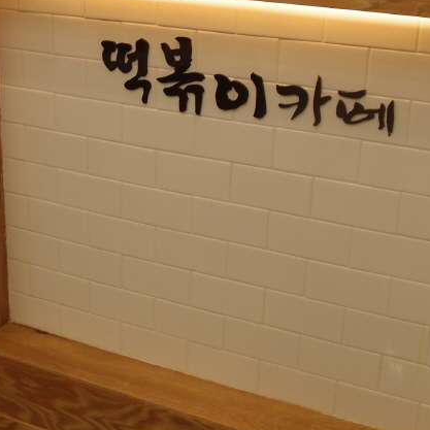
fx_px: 801
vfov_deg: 29.9
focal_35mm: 57
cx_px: 204
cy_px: 150
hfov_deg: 30.0
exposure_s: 1/100
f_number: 2.2
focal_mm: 6
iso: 125
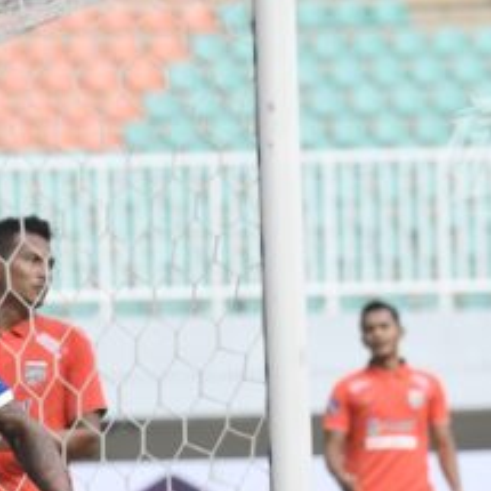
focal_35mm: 462
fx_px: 7414
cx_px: -146
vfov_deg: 3.8
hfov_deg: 3.8
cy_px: 492
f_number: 2.8
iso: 200
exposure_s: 1/2000
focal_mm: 120
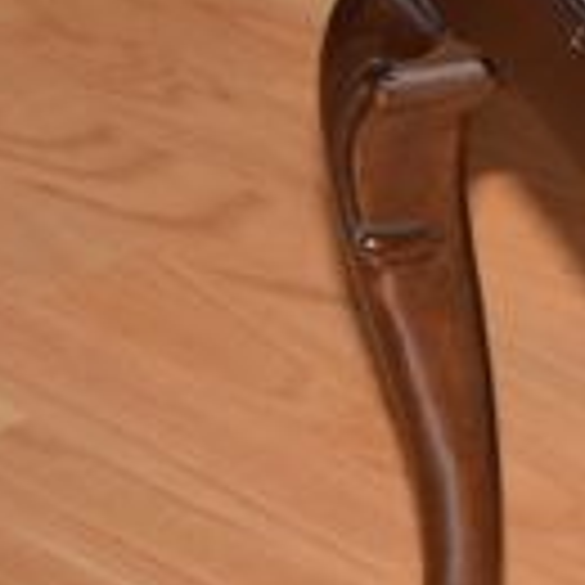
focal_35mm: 344
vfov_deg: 5.1
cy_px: 695
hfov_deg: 5.0
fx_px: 6579
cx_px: 1022
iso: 800
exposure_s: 1/125
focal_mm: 55
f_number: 5.6
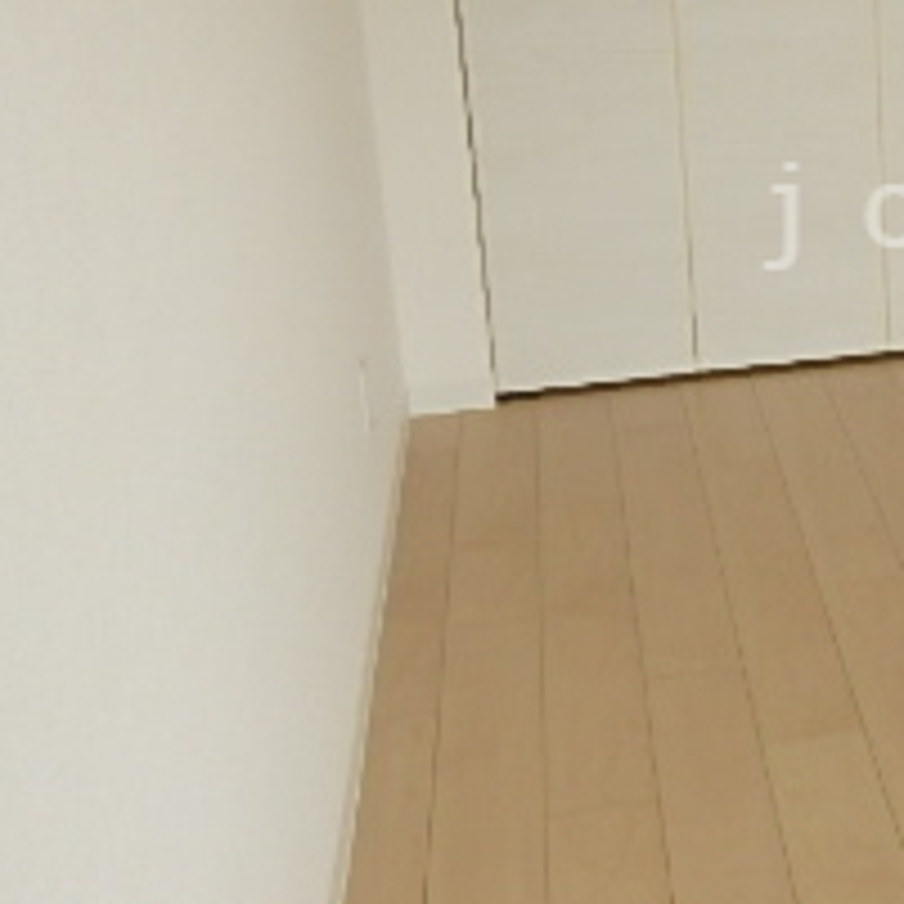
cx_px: 1070
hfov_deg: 26.1
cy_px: 216
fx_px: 1743
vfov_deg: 28.6
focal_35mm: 59
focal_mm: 3.7
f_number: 3.5
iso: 160
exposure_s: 1/60
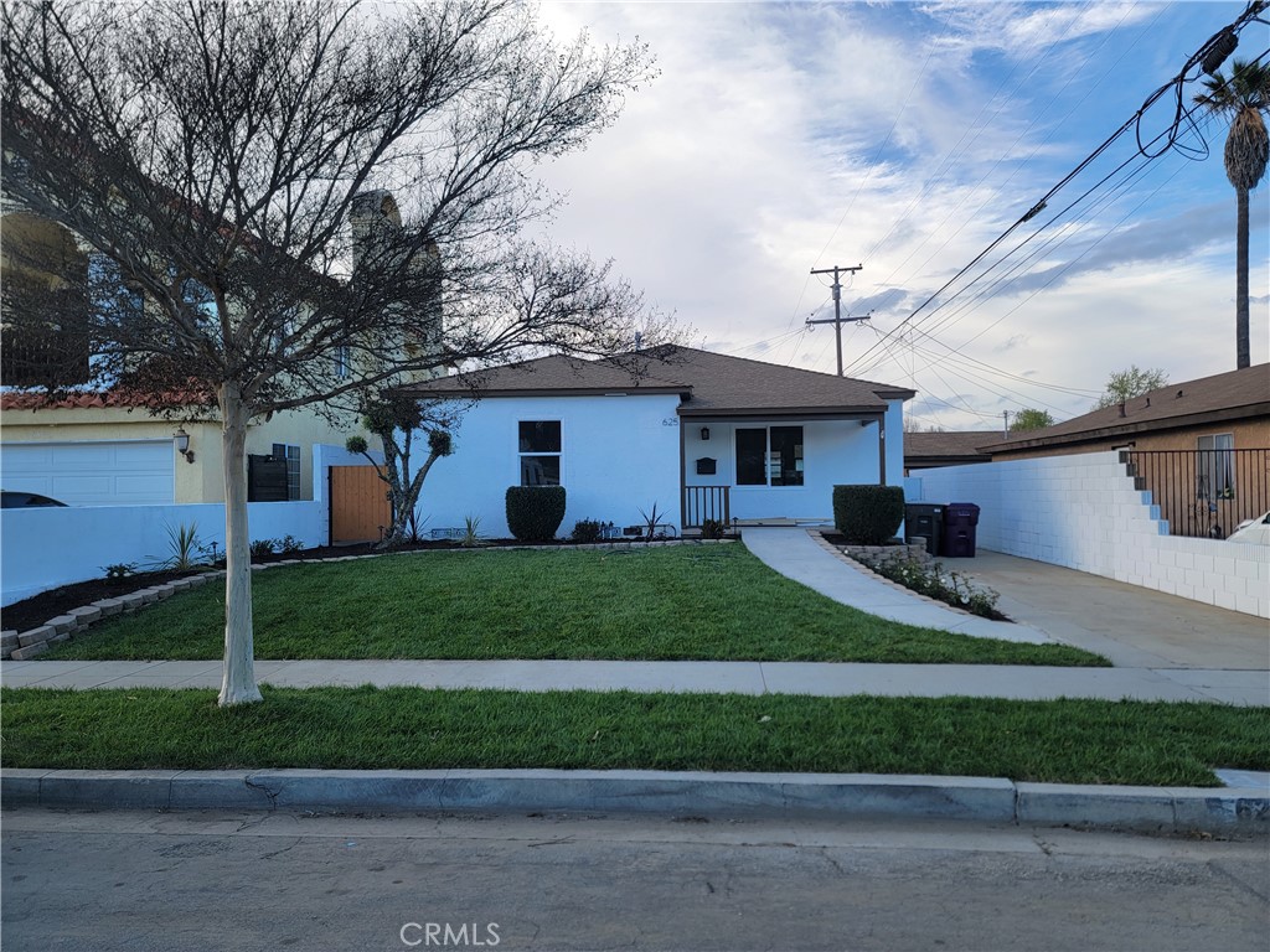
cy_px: 476
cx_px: 635
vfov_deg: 56.8
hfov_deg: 71.6
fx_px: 881
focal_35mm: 24
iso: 16
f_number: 1.8
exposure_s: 1/239
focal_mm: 6.7
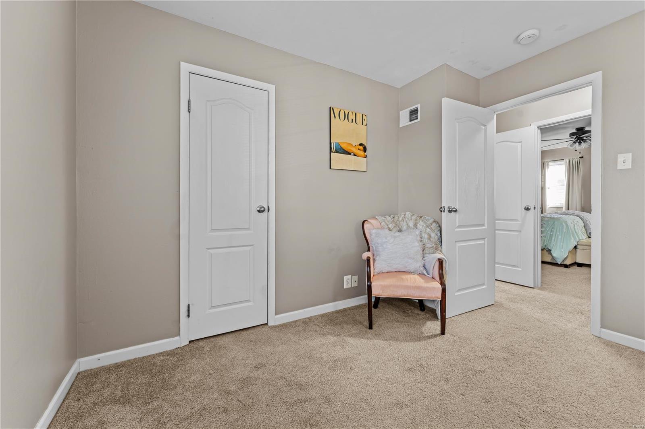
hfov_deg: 104.3
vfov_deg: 81.2
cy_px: 214
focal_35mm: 14
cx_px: 322
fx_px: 251
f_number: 8
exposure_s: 2
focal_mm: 14
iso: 100
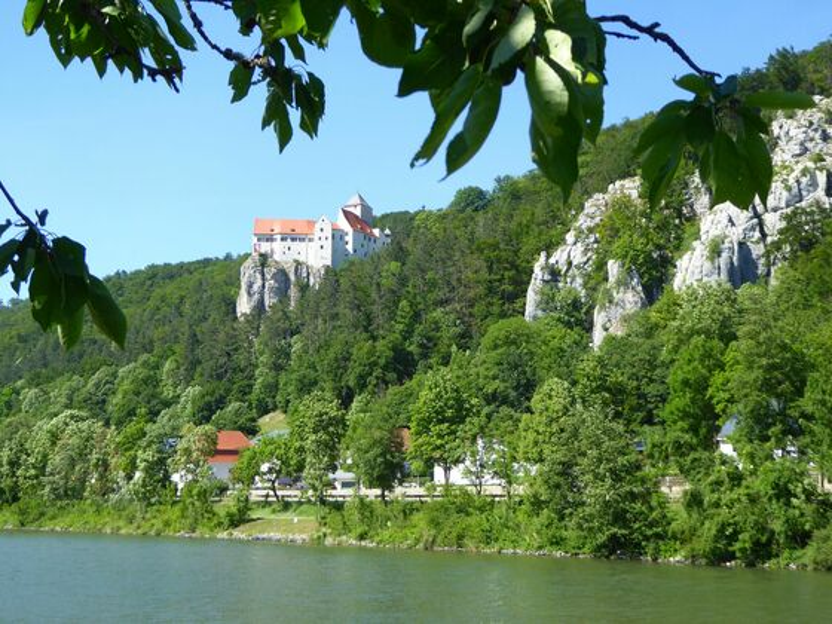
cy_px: 312
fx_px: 1106
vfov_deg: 31.5
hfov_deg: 41.2
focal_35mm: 46
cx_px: 416
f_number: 3.9
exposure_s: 1/400
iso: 100
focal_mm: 7.8
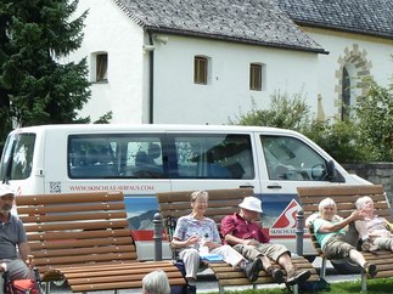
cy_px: 281
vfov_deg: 12.3
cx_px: 286
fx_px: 1351
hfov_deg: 16.5
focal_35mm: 119
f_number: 4
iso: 80
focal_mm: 7.9
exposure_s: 1/160
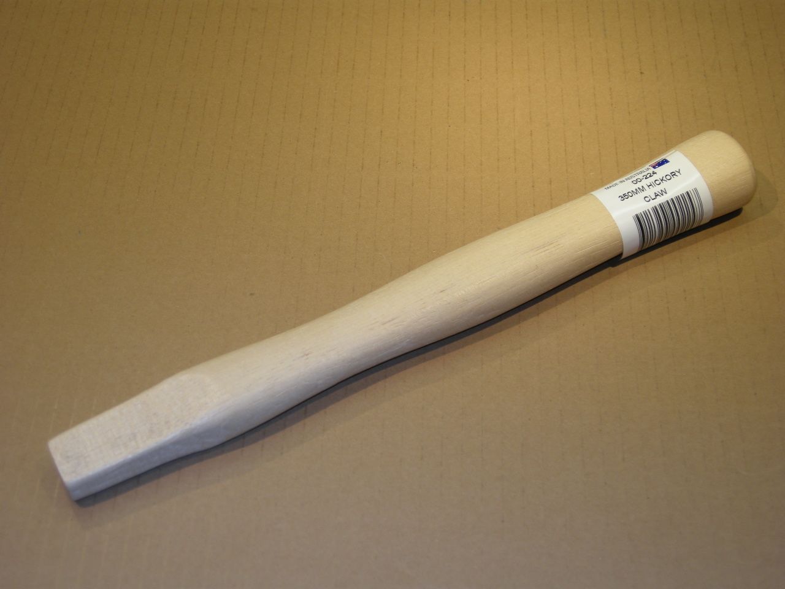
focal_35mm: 60
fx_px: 1361
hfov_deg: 32.2
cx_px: 392
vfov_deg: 24.4
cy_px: 294
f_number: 3.5
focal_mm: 12.9
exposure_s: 1/51.3
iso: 64
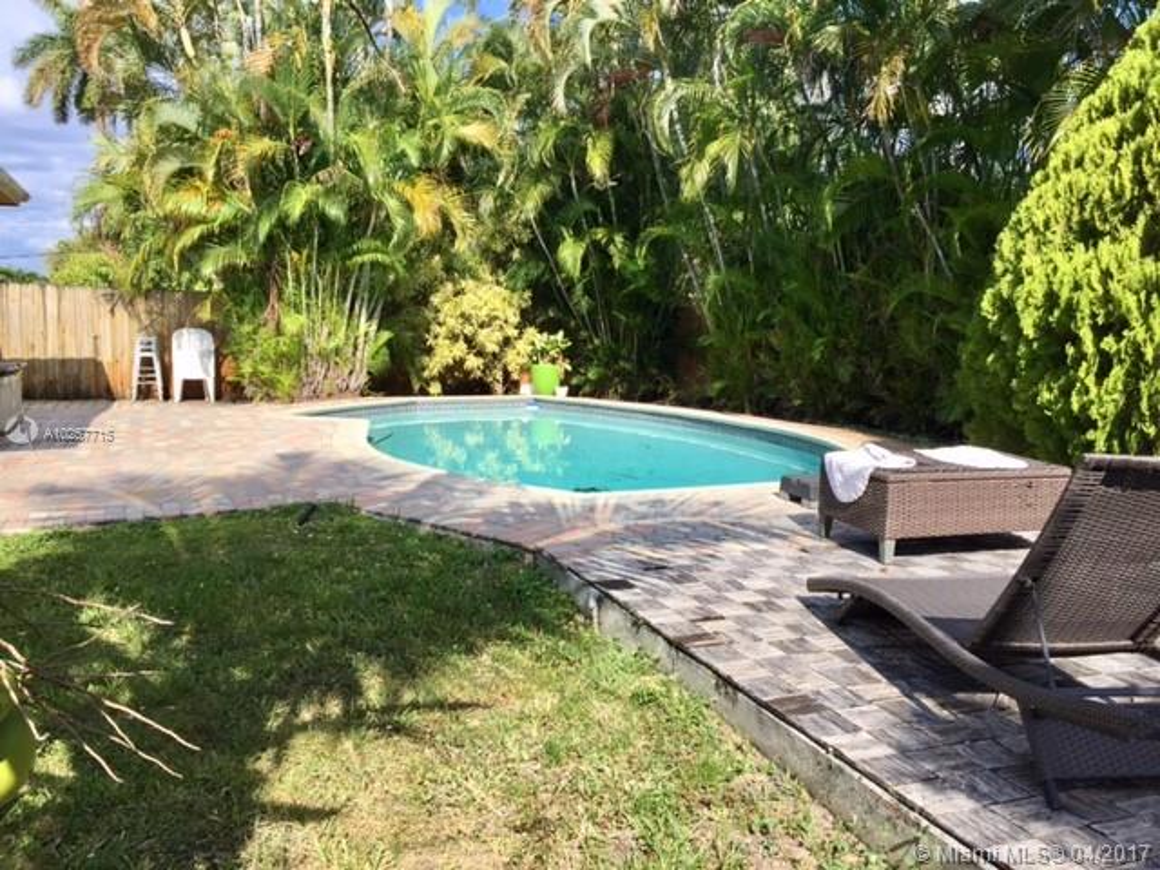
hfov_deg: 61.7
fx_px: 972
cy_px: 435
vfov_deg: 48.2
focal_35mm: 29
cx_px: 580
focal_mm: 4.15
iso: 32
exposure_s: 1/1582
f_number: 2.2
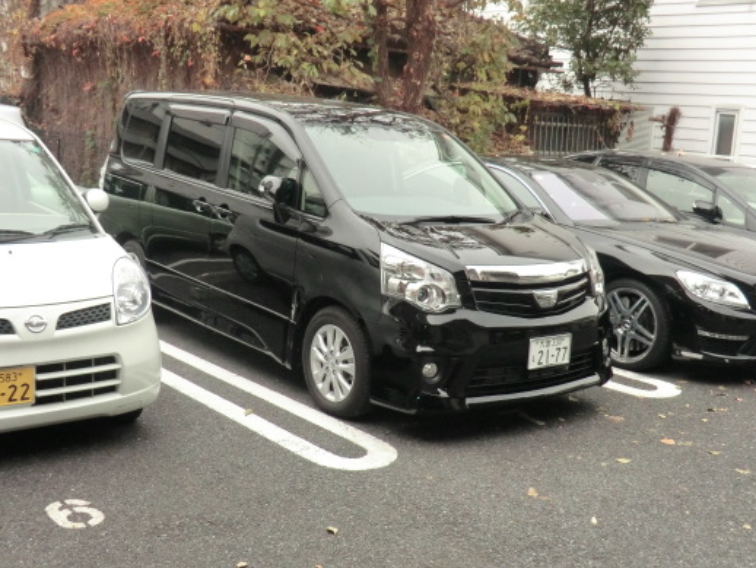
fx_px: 918
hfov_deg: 44.7
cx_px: 404
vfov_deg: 34.4
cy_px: 296
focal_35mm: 42
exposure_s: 1/60
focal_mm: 6.1
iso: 320
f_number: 3.6
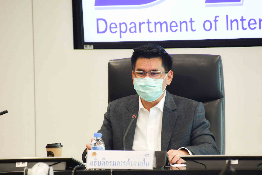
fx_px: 3246
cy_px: 97
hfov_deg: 4.6
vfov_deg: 3.1
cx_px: 136
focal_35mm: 446
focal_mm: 250
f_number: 6.3
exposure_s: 1/60
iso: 1100
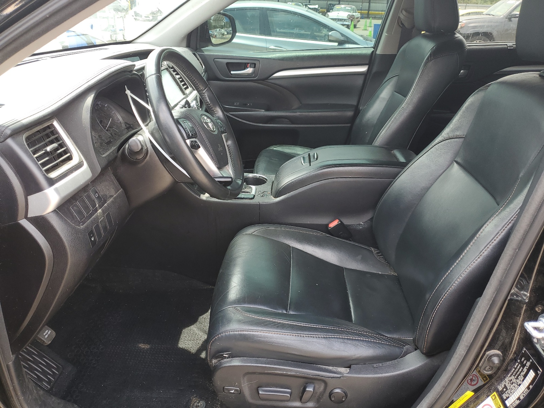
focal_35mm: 26
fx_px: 409
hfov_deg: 67.3
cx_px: 272
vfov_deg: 53.1
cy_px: 204
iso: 50
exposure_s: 1/213
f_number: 1.5
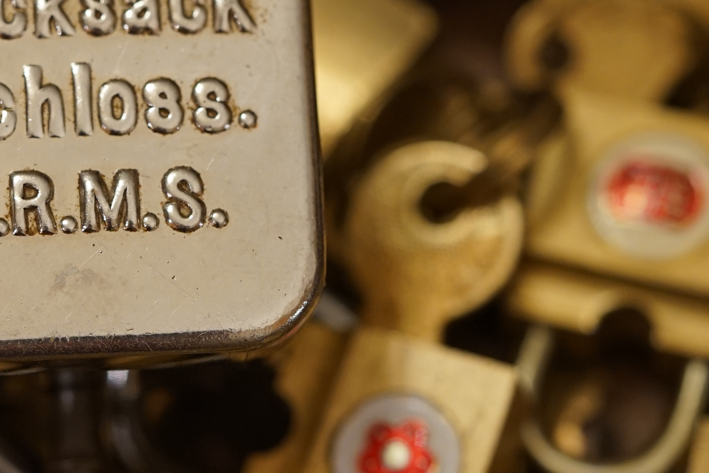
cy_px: 100
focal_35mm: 240
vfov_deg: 5.7
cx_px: 108
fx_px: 4726
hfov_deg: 8.6
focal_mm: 90
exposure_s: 1/100
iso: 800
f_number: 4
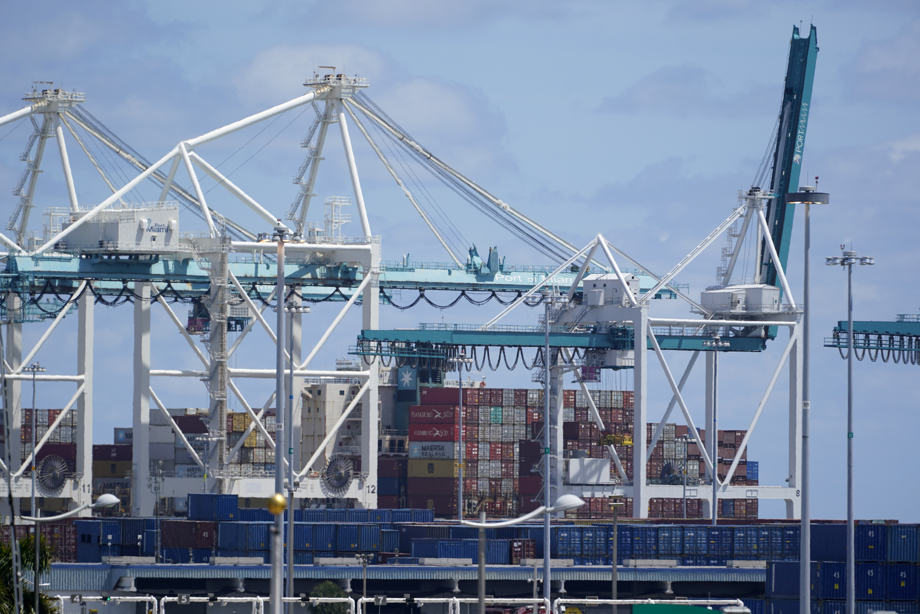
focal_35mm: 383
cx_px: 459
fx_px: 9788
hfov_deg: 5.4
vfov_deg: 3.6
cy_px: 307
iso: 160
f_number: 5.6
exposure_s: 1/1250
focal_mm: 382
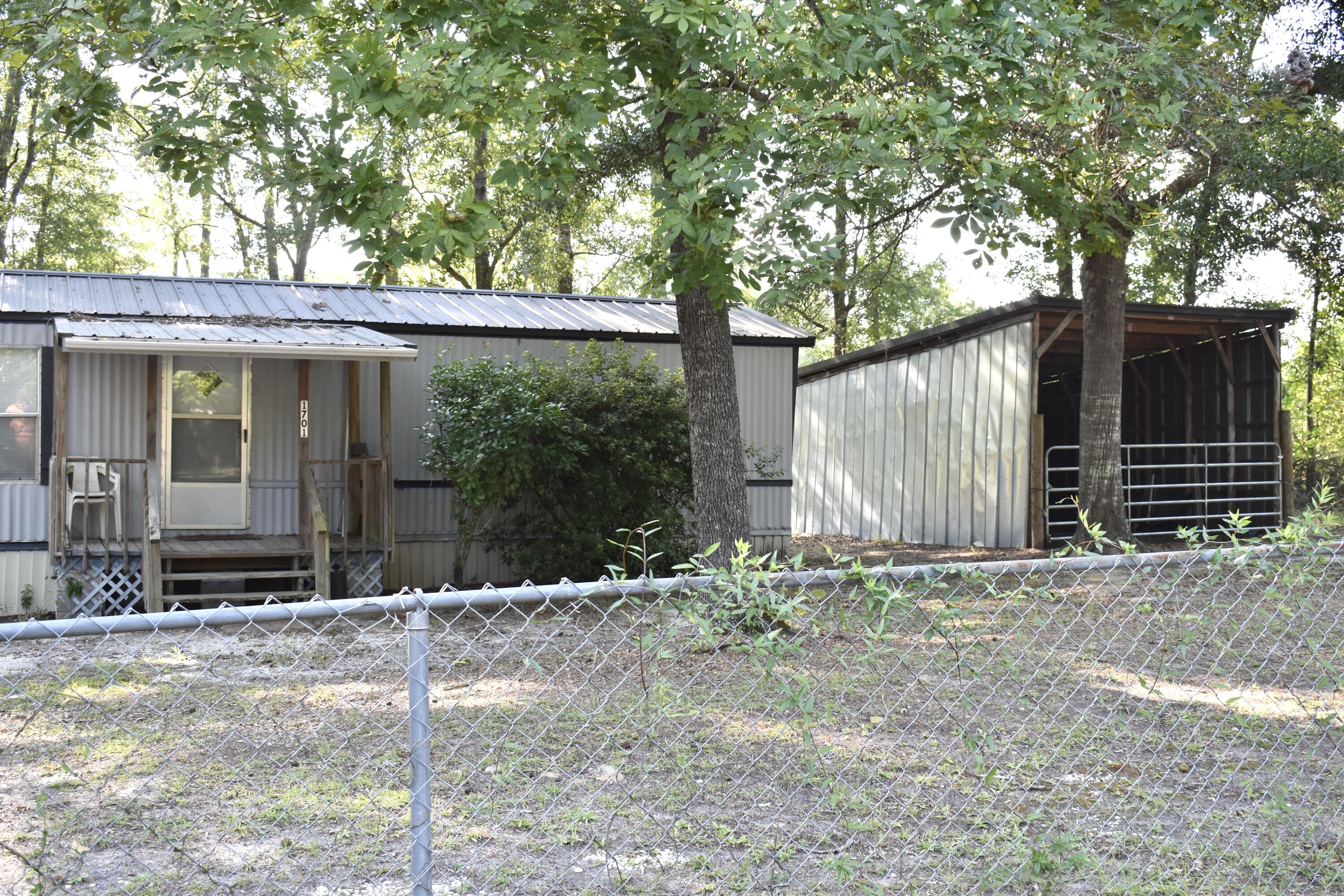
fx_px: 1456
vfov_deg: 34.2
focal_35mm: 39
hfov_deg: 49.6
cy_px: 448
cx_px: 672
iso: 400
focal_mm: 26
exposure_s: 1/160
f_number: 6.3
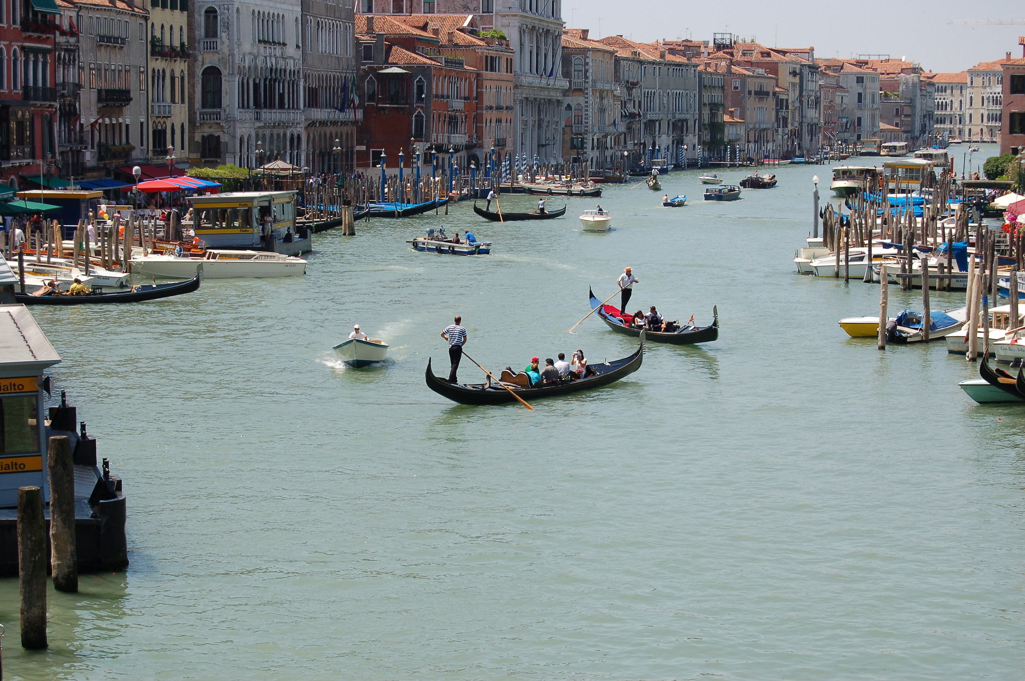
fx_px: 2347
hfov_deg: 24.6
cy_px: 340
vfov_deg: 16.5
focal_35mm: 82
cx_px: 512
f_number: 8
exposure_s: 1/250
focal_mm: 55
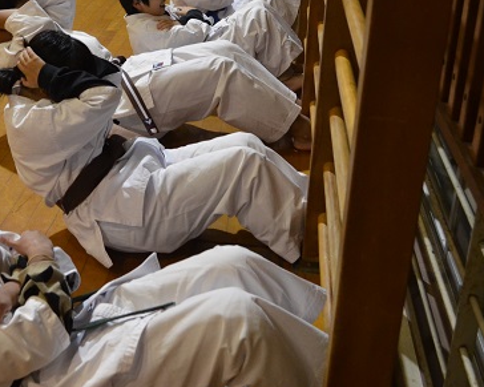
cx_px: 119
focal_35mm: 54
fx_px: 773
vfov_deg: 28.0
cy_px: 146
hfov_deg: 34.0
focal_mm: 18
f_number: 3.5
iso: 1600
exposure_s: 1/30
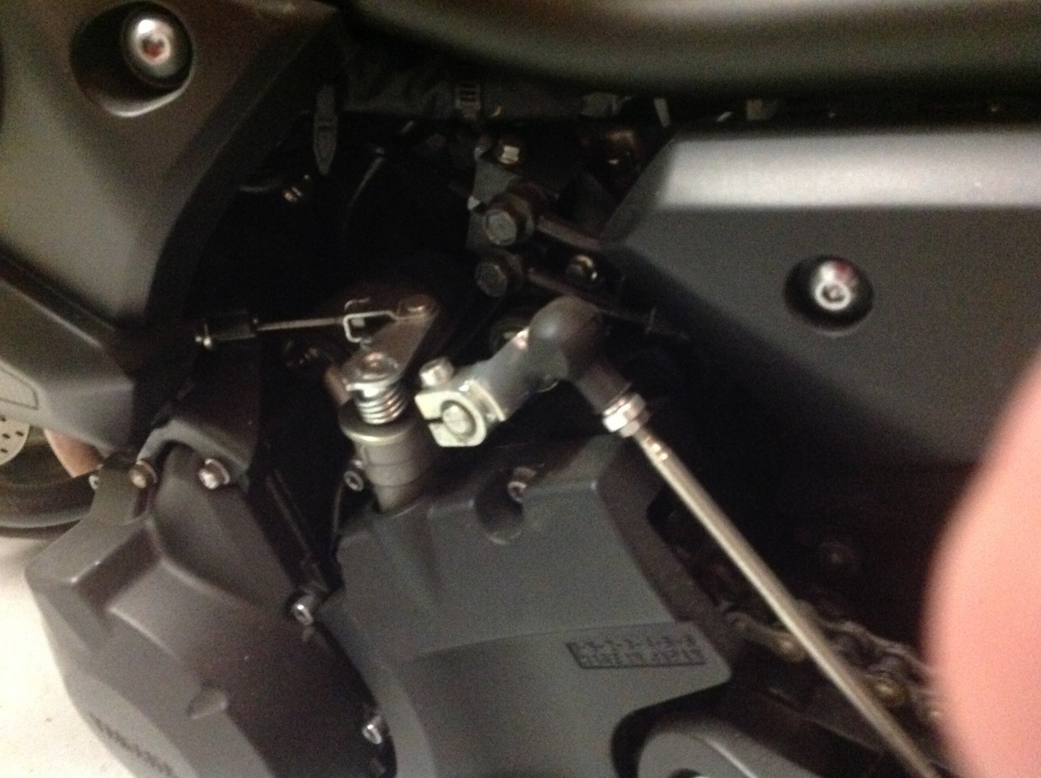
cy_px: 389
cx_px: 520
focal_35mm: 35
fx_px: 1051
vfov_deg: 40.6
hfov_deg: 52.7
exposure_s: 1/17
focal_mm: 4.28
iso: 800
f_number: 2.4
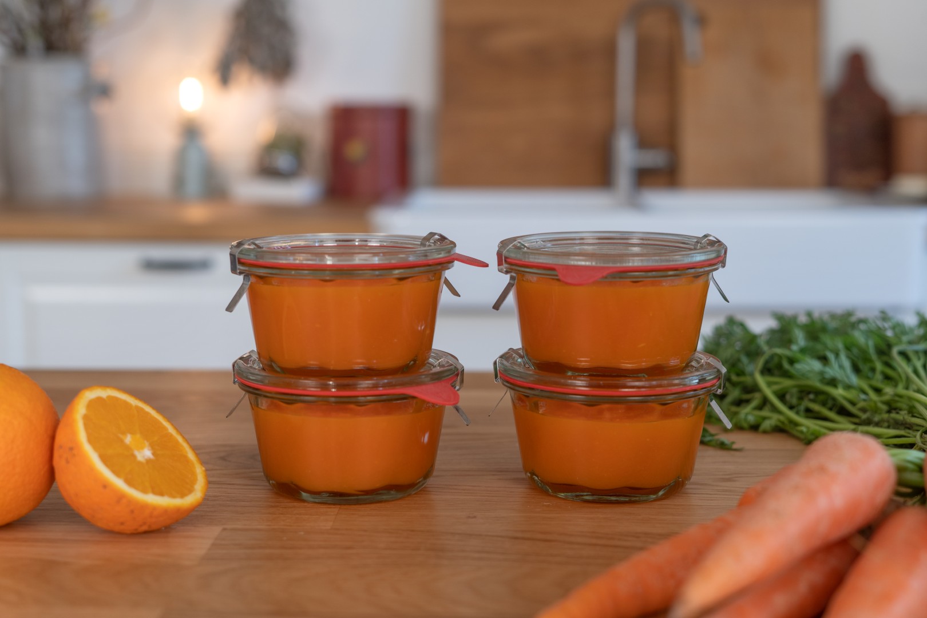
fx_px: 1287
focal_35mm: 50
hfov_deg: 39.6
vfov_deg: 27.0
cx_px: 464
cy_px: 309
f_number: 3.5
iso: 250
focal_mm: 50
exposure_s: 1/60
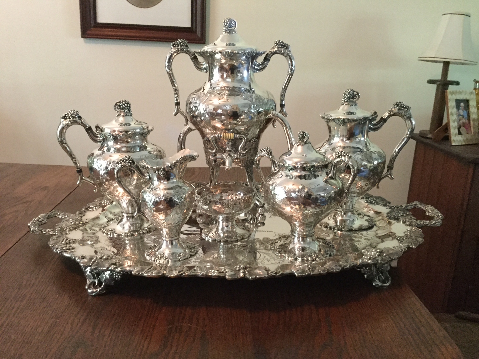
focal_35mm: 31
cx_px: 240
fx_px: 429
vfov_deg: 45.4
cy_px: 180
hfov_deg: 58.4
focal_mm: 3.3
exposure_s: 1/15
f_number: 2.4
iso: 500
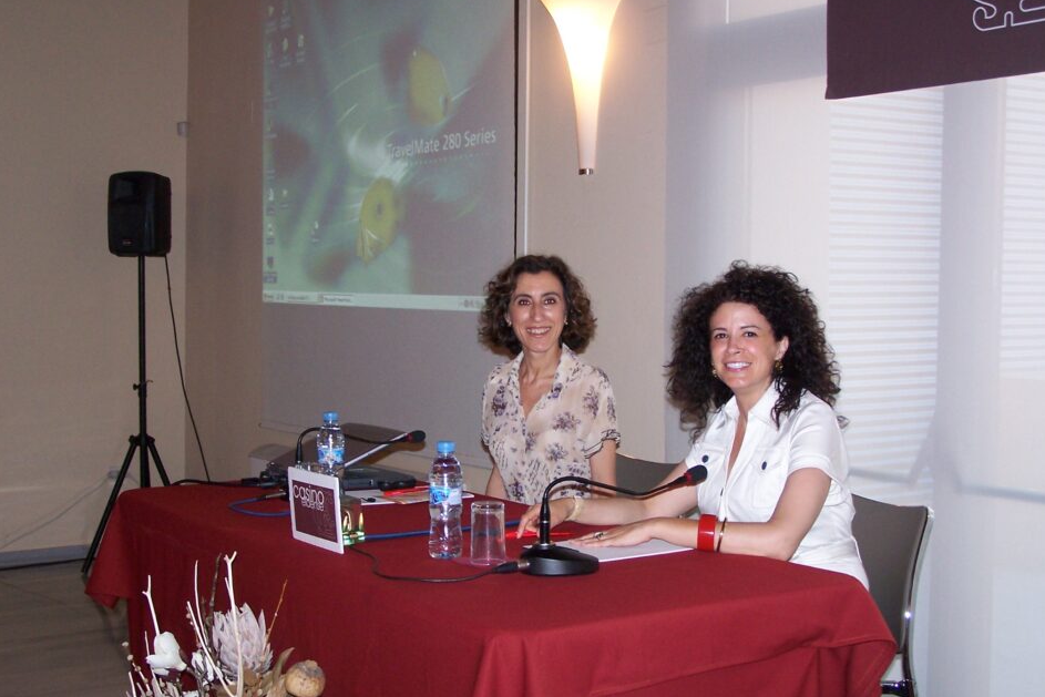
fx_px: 1568
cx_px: 527
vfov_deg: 25.1
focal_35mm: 54
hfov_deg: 36.9
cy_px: 353
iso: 140
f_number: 3
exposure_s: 1/60
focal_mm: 8.5
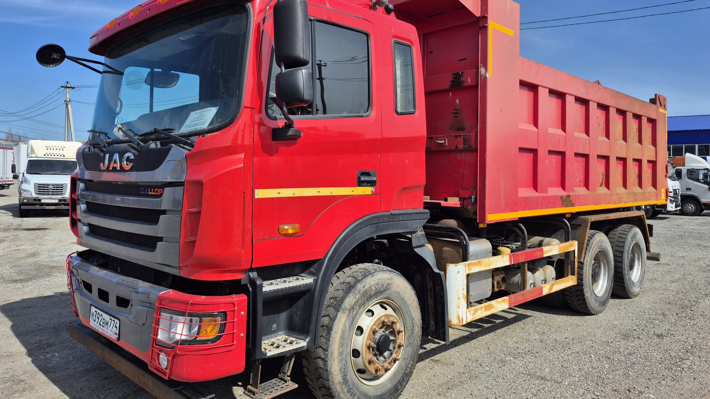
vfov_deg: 44.2
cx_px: 353
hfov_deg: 71.9
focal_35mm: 26
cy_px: 167
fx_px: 489
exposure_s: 1/2088
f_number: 1.8
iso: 25
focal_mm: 5.4
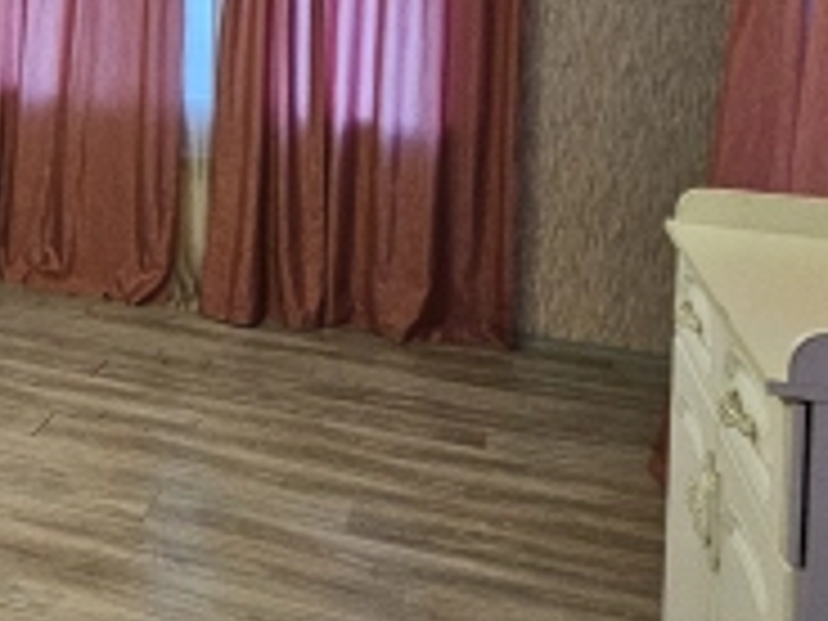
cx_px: -40
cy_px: 4
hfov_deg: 37.3
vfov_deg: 30.6
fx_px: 1052
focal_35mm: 44
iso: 320
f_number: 2.2
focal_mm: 2.2
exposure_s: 1/50
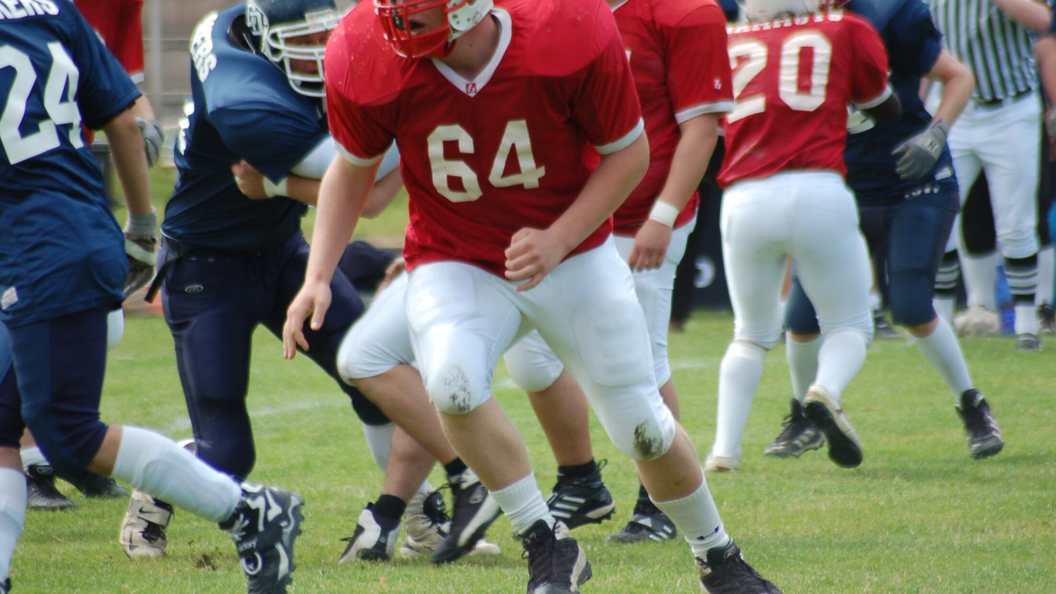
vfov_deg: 2.6
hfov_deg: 4.6
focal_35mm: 471
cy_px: 262
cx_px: 528
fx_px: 13187
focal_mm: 300
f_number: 5.6
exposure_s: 1/500
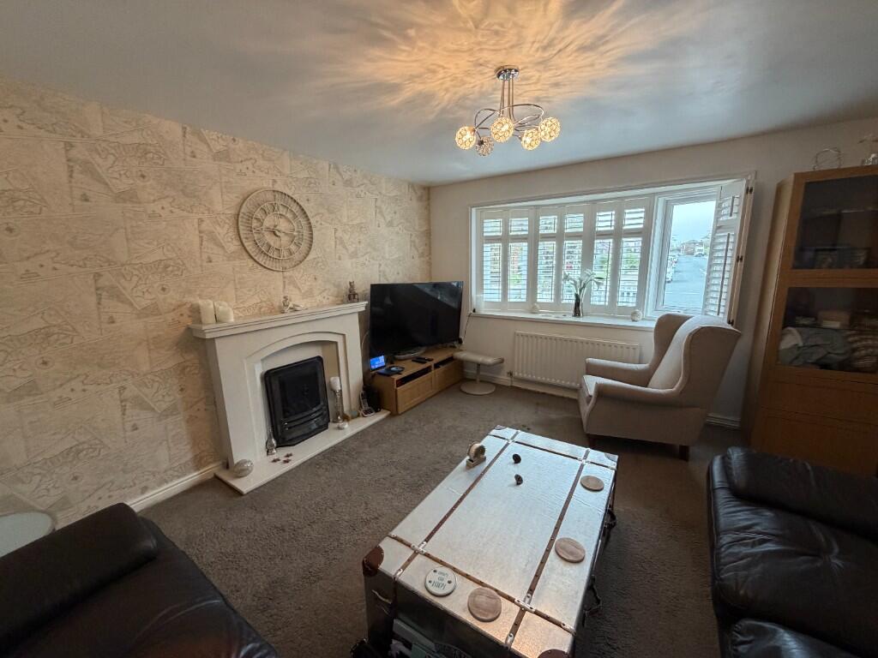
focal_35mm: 14
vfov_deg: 85.7
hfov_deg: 102.1
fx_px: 355
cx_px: 439
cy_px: 329
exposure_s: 1/100
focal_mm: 2.22
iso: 320
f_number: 2.2
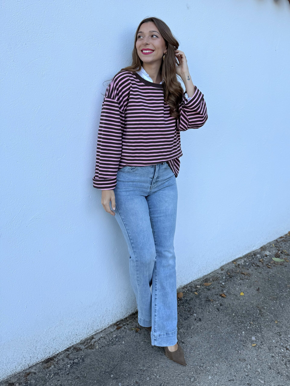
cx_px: 145
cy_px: 193
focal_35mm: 24
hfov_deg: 56.8
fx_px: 268
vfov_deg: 71.6
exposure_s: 1/532
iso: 80
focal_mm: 6.76
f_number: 1.78
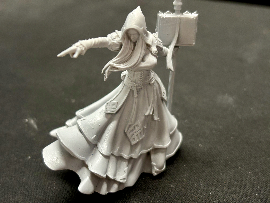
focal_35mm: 52
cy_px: 102
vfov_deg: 28.0
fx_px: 406
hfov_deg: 36.8
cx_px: 135
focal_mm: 5.96
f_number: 1.6
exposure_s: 1/60
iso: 80
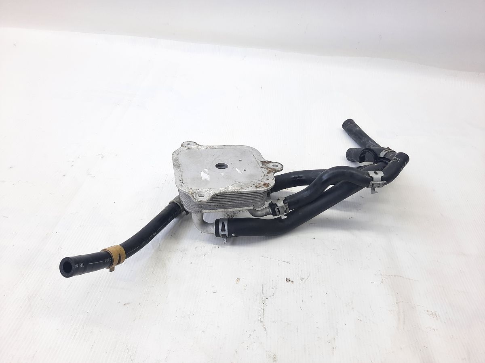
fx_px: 350
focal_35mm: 25
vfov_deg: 54.9
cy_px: 182
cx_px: 242
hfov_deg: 69.4
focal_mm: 4.6
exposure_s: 1/50
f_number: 2
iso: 64
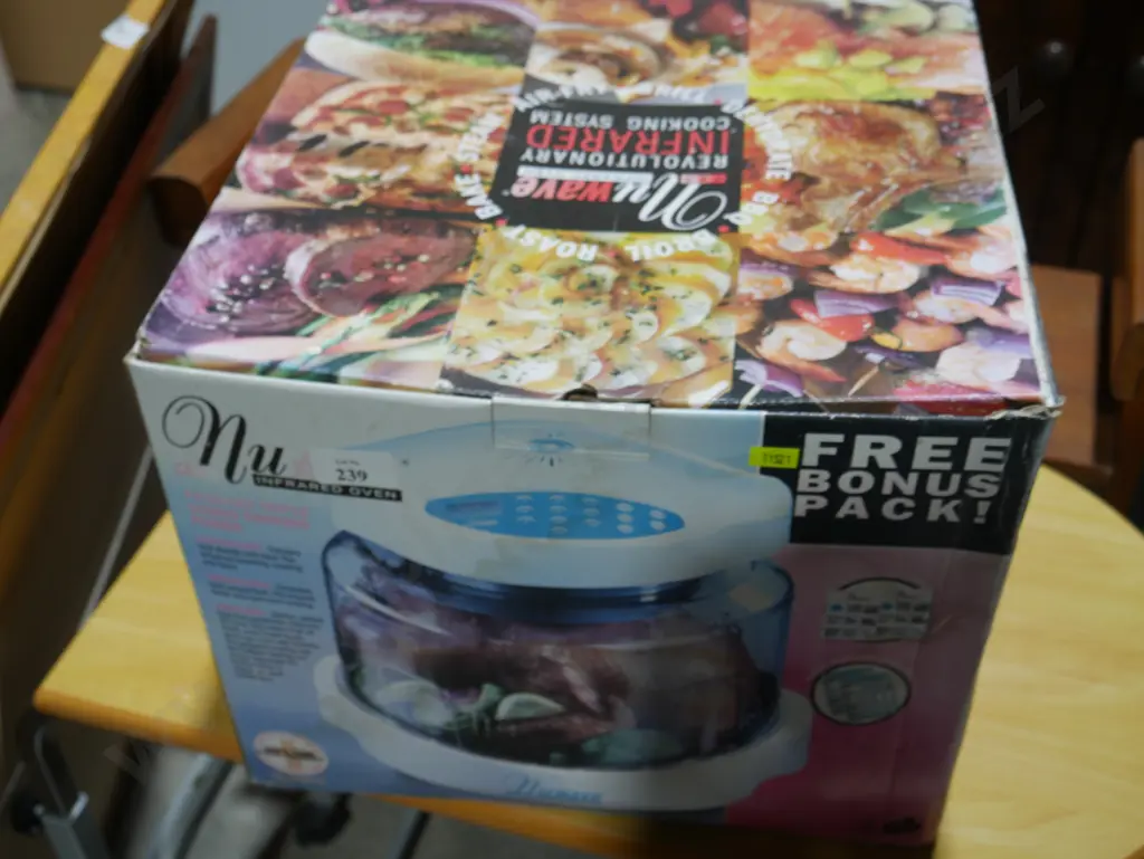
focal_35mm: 40
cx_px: 572
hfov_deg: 46.8
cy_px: 430
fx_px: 1323
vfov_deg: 36.0
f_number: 4.5
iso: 200
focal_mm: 20
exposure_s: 1/60
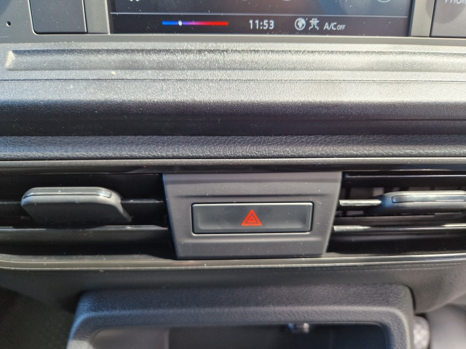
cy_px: 174
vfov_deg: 58.9
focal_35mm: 23
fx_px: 310
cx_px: 233
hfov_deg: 73.9
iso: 160
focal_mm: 5.4
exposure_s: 1/180
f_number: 1.8
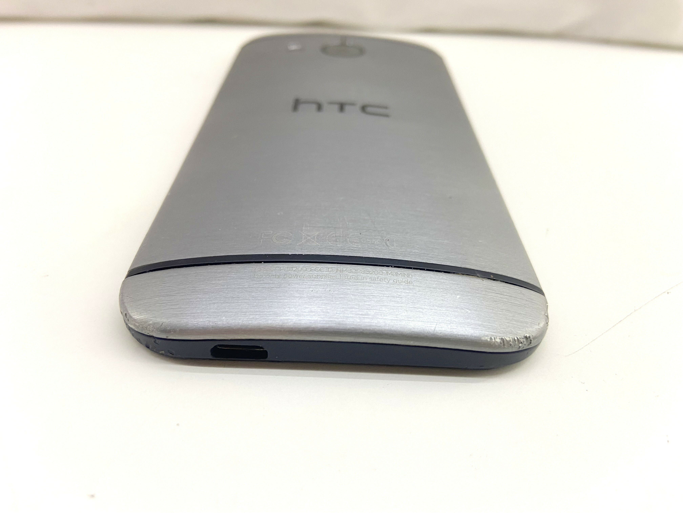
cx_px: 342
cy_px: 256
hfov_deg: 67.3
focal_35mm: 26
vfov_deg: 53.1
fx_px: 513
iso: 100
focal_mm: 4.25
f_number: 1.8
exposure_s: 1/50
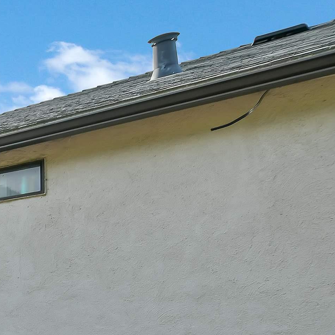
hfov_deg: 26.2
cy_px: 297
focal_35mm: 41
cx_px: -195
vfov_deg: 38.3
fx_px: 449
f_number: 5
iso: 160
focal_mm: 10
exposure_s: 1/400
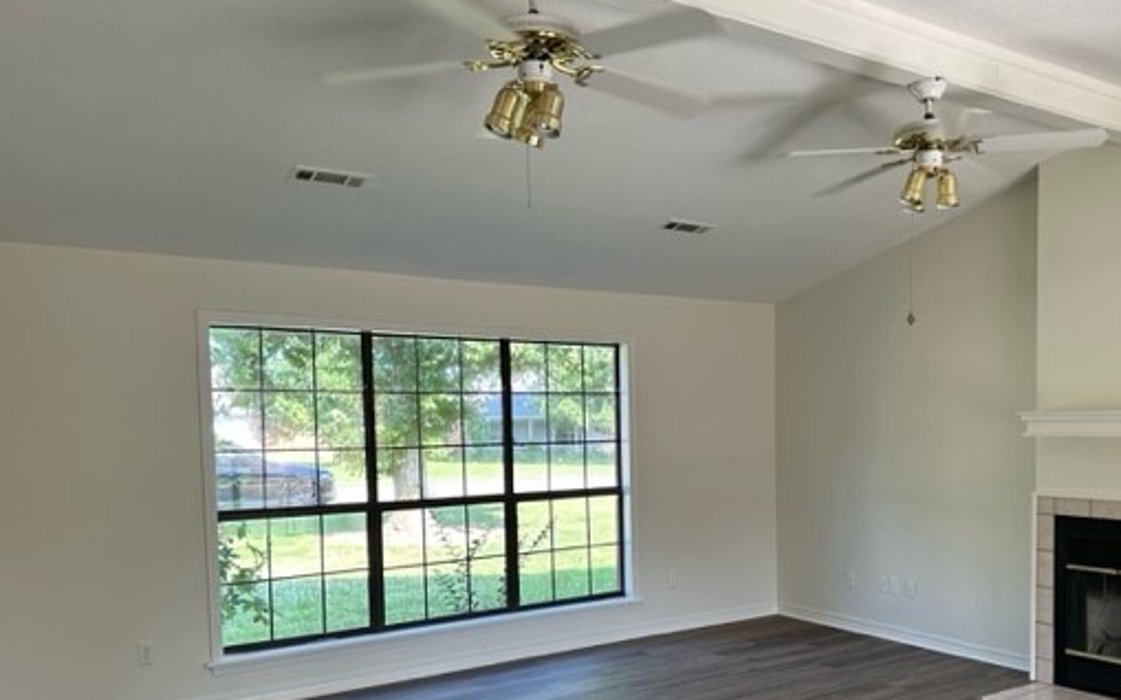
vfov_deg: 38.9
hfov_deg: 59.4
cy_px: 469
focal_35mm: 32
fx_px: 978
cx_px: 647
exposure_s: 1/162
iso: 80
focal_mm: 6.86
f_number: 1.78
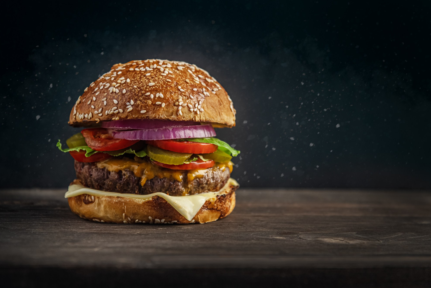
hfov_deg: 16.9
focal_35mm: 121
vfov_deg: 11.3
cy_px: 143
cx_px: 215
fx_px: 1449
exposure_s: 1/80
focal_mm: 120
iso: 1250
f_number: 5
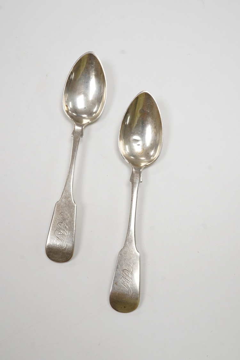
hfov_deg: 29.9
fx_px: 450
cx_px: 120
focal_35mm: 45
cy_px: 180
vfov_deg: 43.6
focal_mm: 30
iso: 2500
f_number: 16
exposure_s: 1/160
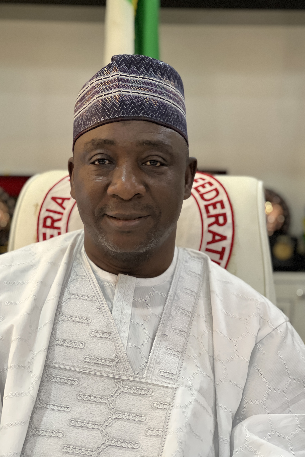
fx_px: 1029
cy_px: 230
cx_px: 147
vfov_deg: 25.1
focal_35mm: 81
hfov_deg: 16.9
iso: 400
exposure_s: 1/20
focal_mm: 9
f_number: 2.8
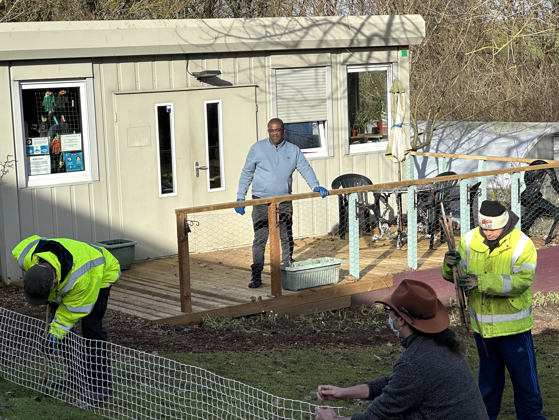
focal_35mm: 78
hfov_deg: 25.0
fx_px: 1260
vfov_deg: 18.9
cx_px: 282
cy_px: 212
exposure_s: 1/633
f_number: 2.8
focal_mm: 9
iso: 32
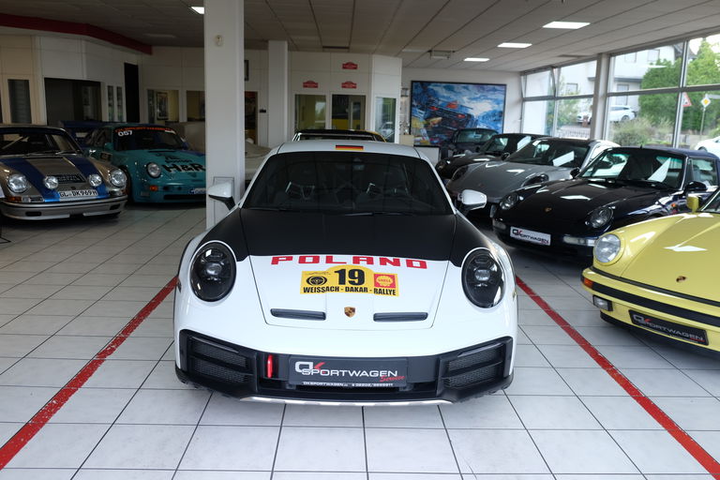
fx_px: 640
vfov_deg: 41.1
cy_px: 240
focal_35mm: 32
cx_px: 360
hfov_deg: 58.7
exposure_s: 1/60
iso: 200
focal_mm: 21.4
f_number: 3.6
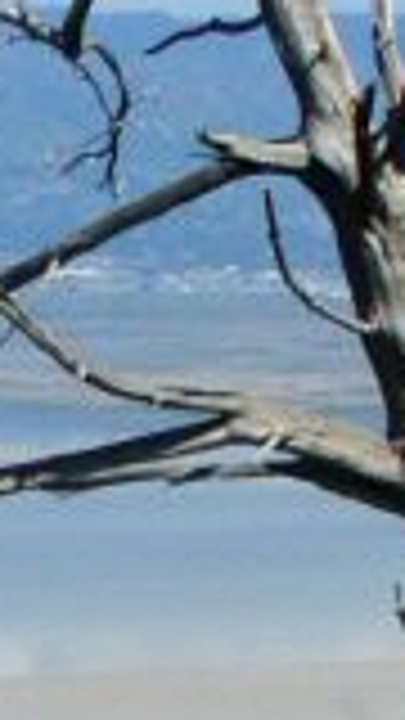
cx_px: -288
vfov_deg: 5.9
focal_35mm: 361
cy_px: 1220
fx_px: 6892
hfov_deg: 3.3
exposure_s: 1/500
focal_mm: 13.59
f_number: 8
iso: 64
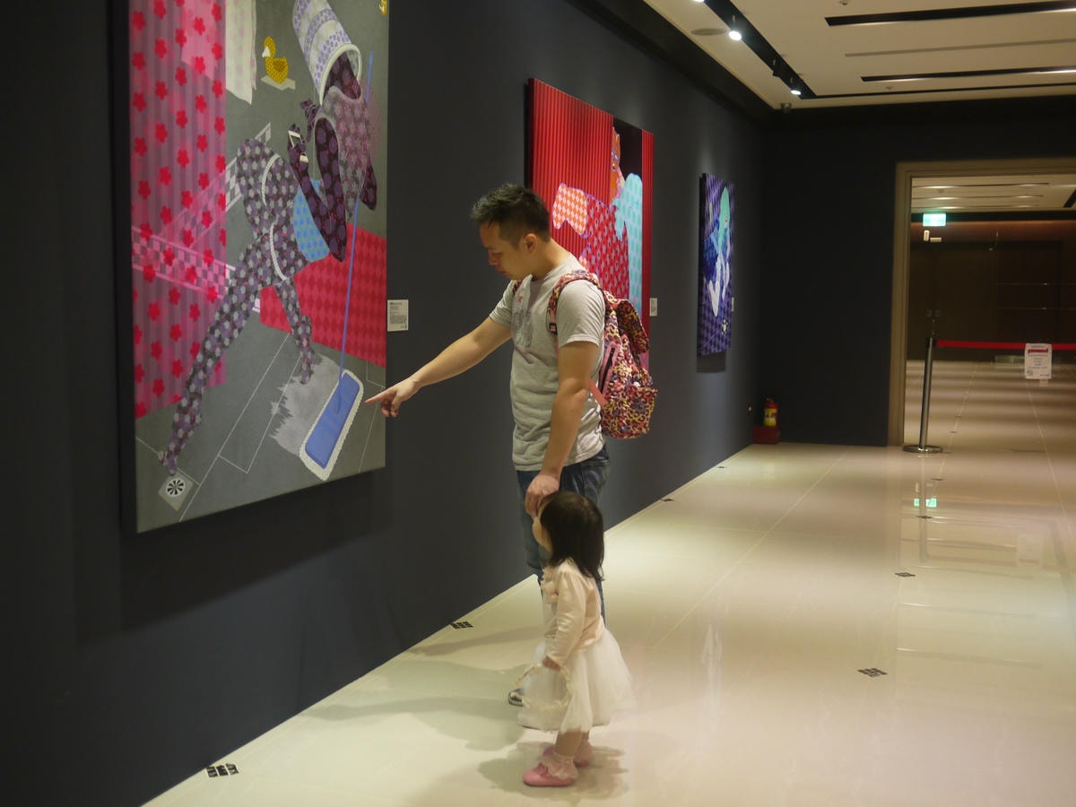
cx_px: 538
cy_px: 404
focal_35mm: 40
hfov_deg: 46.8
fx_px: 1243
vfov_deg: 36.0
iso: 320
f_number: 1.7
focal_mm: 20
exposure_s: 1/60
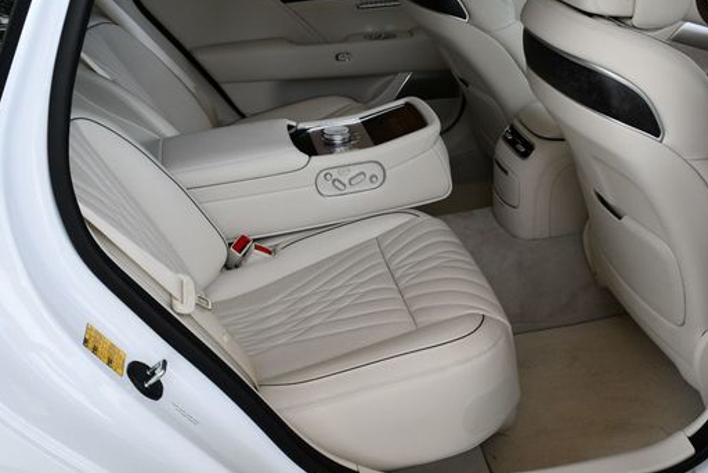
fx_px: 885
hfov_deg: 43.5
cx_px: 407
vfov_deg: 29.9
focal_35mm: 45
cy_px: 202
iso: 200
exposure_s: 1/250
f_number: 6.3
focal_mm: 18
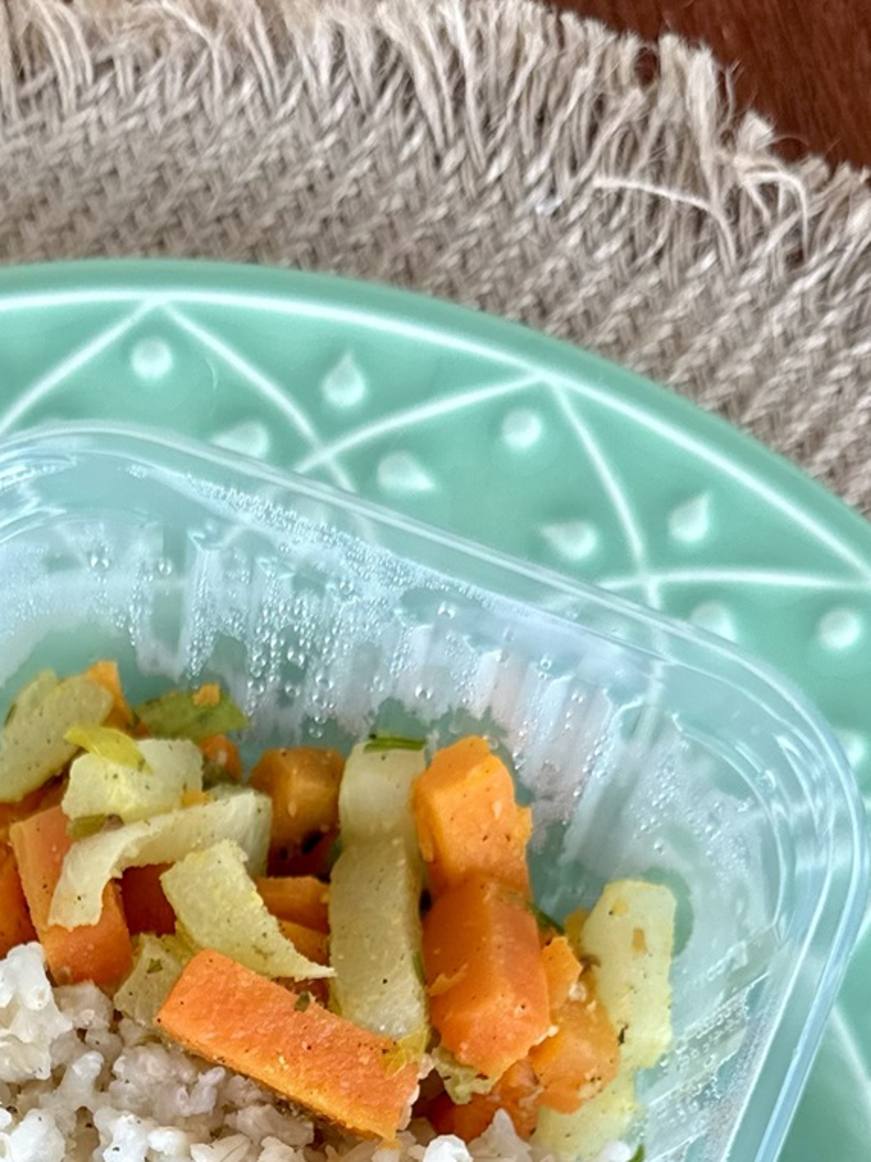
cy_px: 1399
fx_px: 2148
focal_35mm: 64
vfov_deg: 26.8
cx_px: 166
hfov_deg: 22.6
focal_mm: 6.76
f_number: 1.78
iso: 80
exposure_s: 1/341
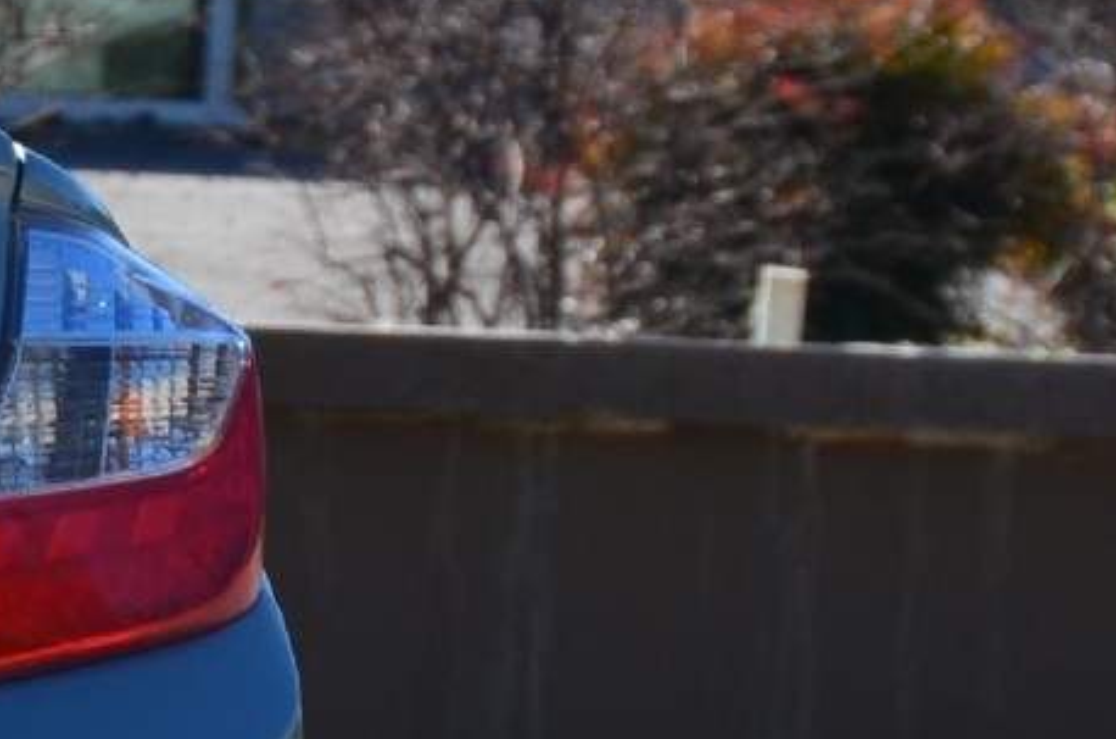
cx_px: -1737
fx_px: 32904
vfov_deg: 1.3
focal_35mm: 1064
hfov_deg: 1.9
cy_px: 544
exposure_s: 1/125
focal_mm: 130
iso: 100
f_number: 11
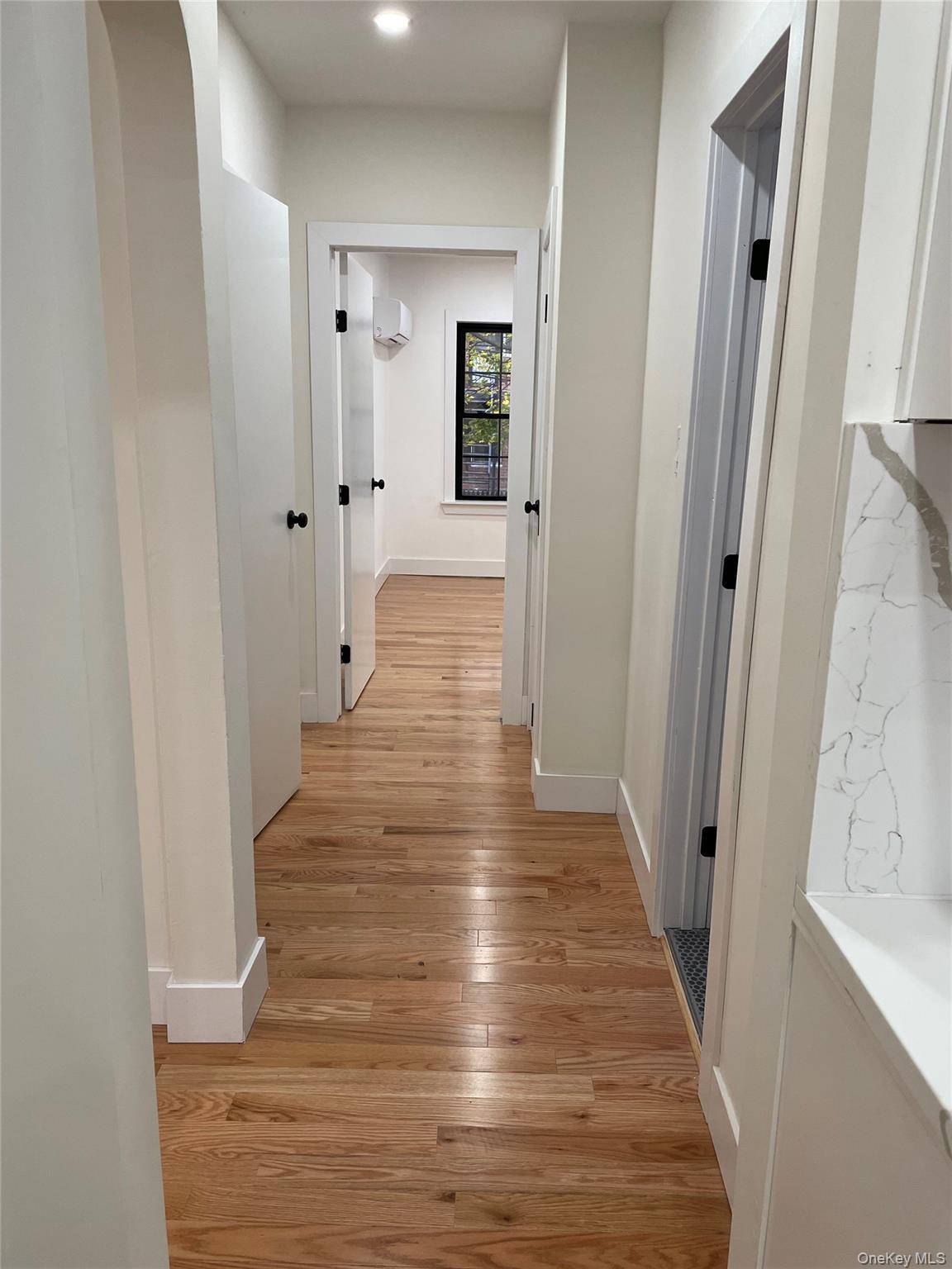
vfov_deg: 67.3
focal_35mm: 26
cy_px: 634
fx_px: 953
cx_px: 476
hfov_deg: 53.1
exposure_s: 1/120
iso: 125
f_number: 1.6
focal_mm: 4.2
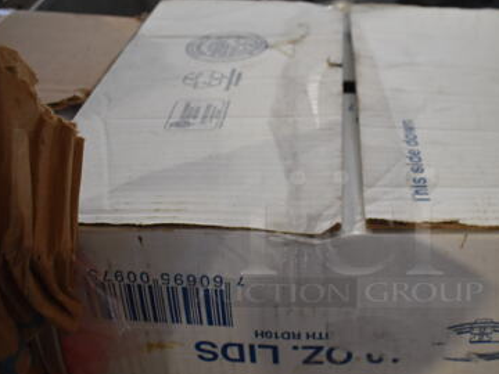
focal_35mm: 44
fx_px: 634
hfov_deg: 42.3
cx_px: 341
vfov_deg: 32.7
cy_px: 234
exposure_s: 1/125
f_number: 3.5
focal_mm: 18
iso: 1600
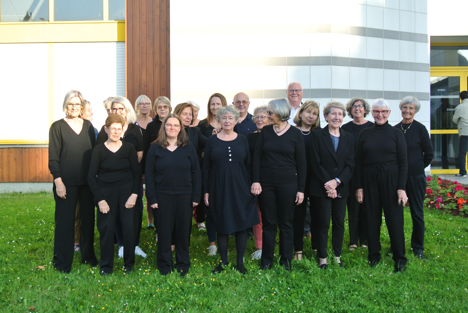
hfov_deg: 46.3
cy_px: 156
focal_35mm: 42
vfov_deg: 32.0
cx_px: 234
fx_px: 547
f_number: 4.2
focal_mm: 15.7
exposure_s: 1/160
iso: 100
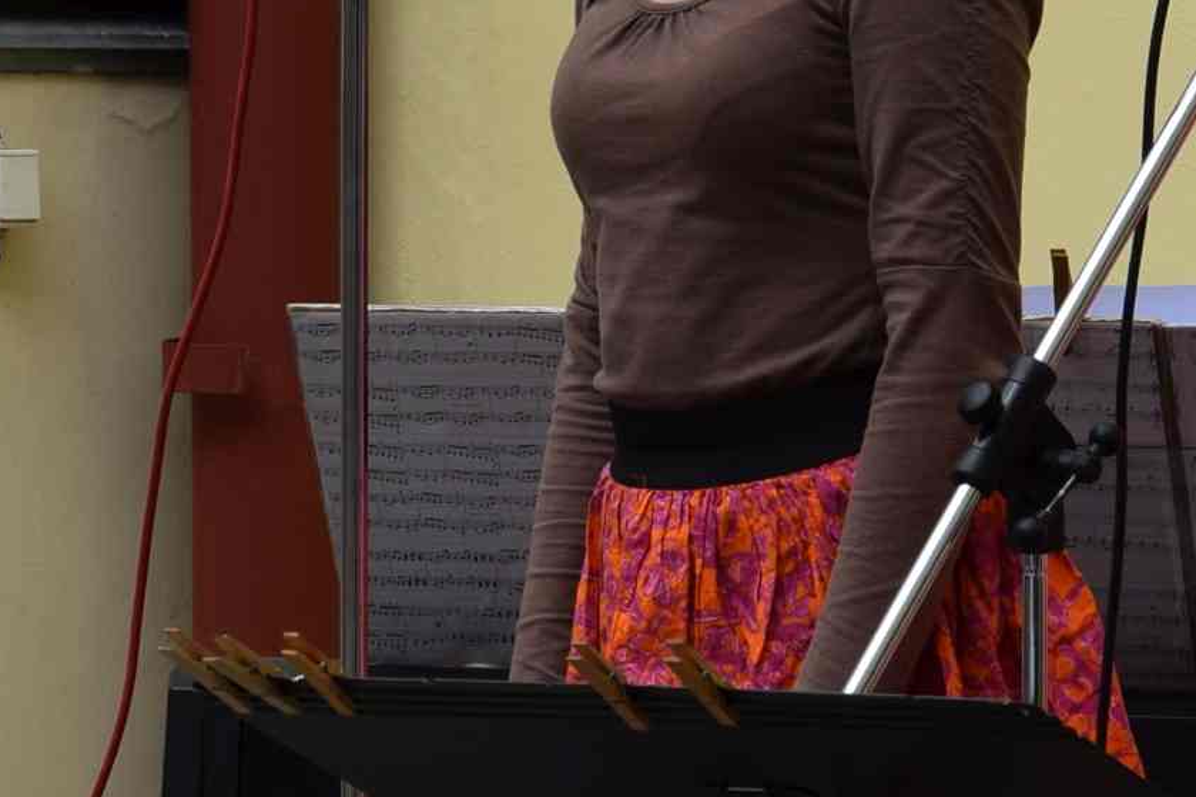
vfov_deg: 4.1
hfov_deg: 6.2
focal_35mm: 332
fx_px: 11027
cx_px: 1093
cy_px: 137
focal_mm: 62
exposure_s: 1/400
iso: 200
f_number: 10
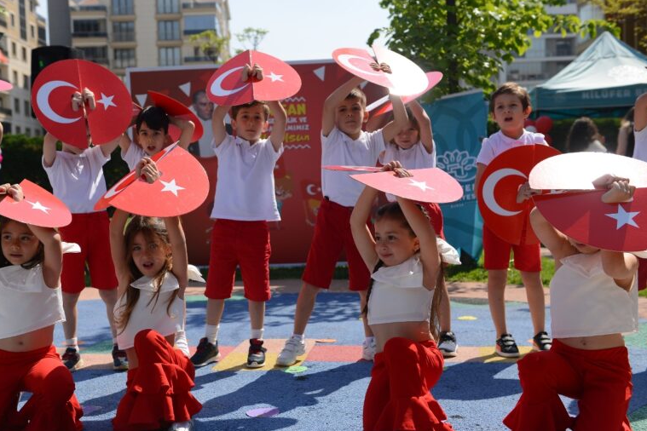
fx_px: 881
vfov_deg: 27.5
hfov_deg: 40.3
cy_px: 208
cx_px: 285
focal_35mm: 49
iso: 100
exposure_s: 1/1000
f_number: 3.5
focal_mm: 40
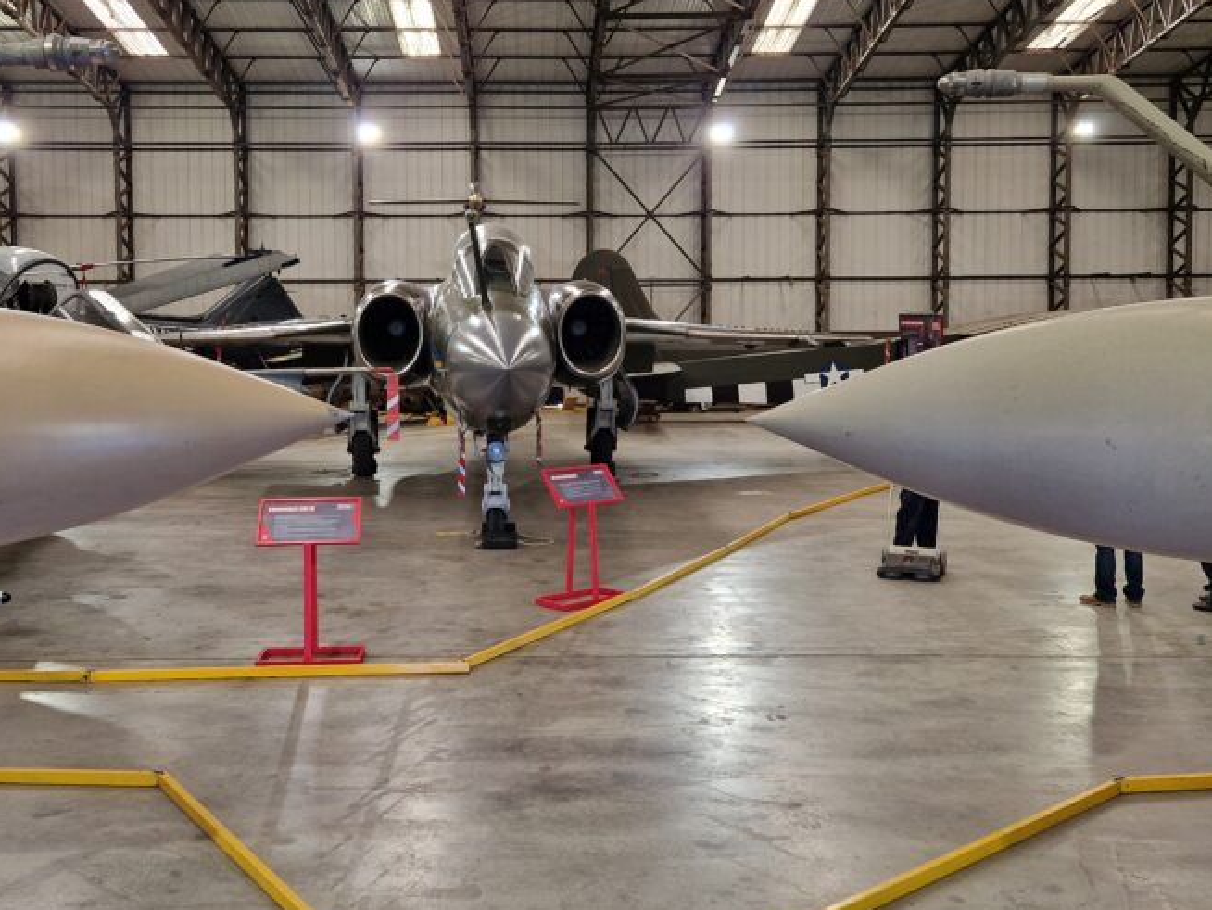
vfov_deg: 39.5
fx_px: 1261
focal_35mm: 36
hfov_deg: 51.2
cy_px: 367
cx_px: 524
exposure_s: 1/100
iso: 160
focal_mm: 5.4
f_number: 1.8
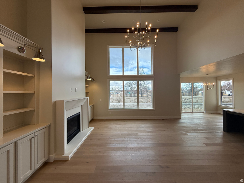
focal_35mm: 14
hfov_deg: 102.1
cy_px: 92
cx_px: 122
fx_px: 99
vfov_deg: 85.7
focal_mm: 2.22
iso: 64
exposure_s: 1/241
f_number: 2.2
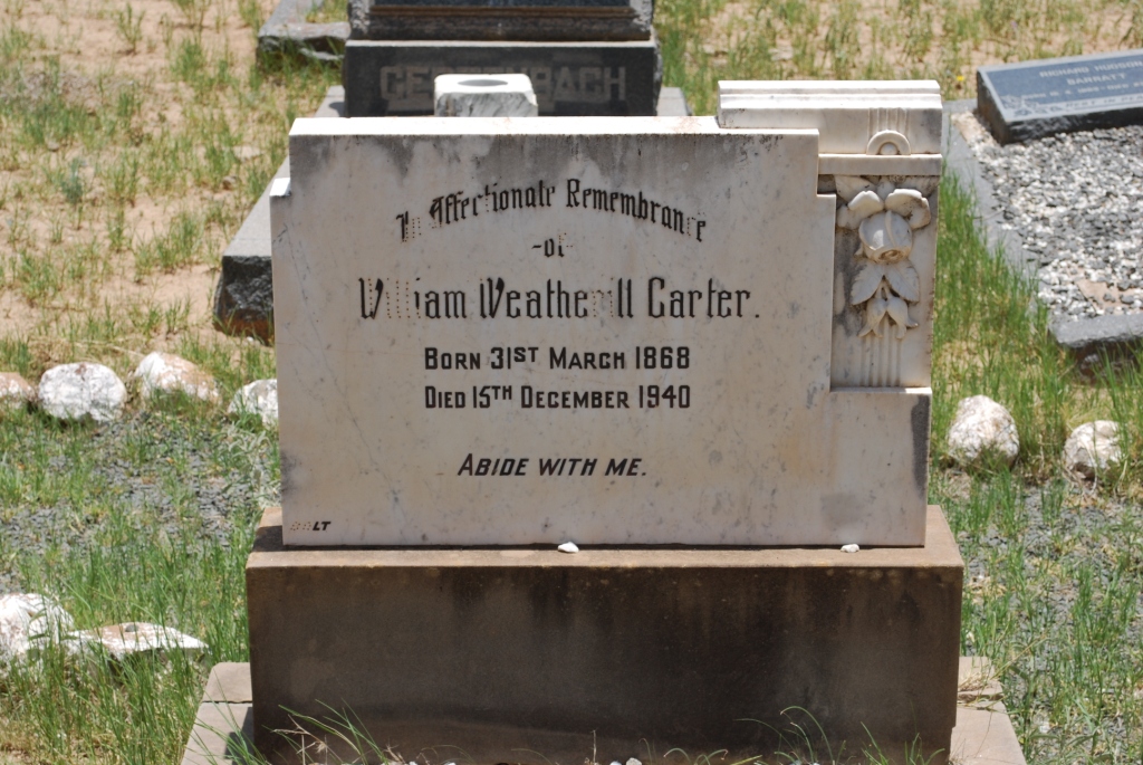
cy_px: 382
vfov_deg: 16.6
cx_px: 572
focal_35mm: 82
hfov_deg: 24.6
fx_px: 2622
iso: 100
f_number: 8
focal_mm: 55
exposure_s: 1/250
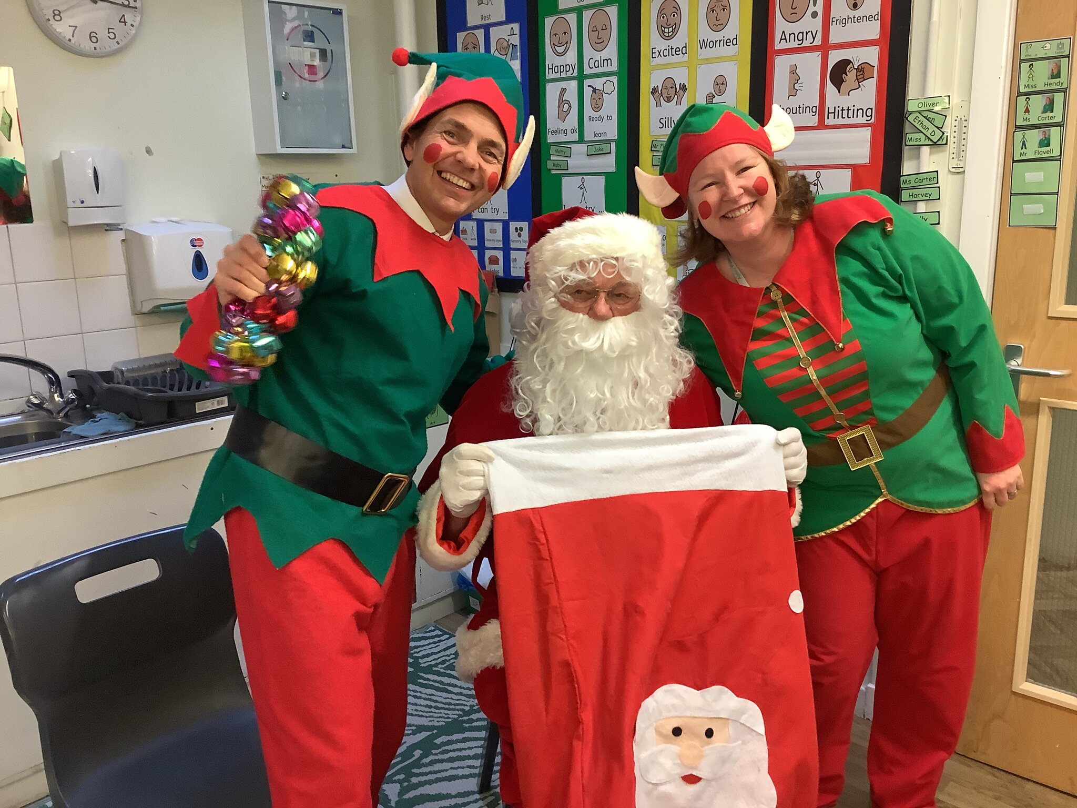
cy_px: 404
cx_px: 538
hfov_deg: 58.4
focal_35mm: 31
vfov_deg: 45.4
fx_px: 964
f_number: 2.4
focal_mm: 3.3
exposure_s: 1/50
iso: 250
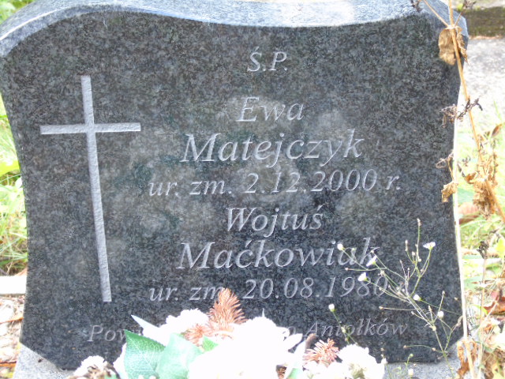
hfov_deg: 15.9
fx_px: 1809
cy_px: 190
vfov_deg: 12.0
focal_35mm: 124
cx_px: 252
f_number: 4.6
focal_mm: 22
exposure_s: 1/60
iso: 400
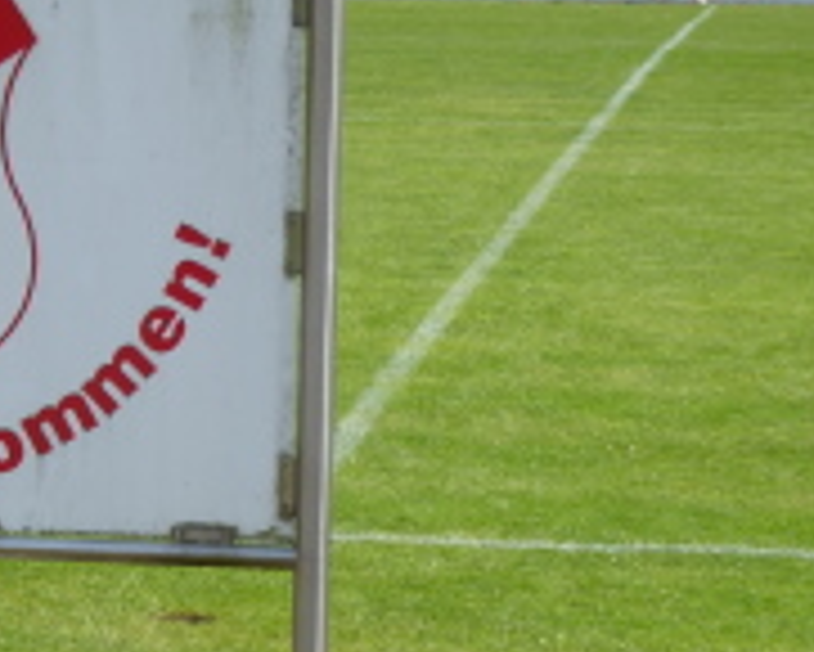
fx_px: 4628
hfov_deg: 10.0
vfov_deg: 8.1
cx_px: -63
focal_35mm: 192
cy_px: 450
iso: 80
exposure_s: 1/400
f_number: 4.7
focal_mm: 14.1
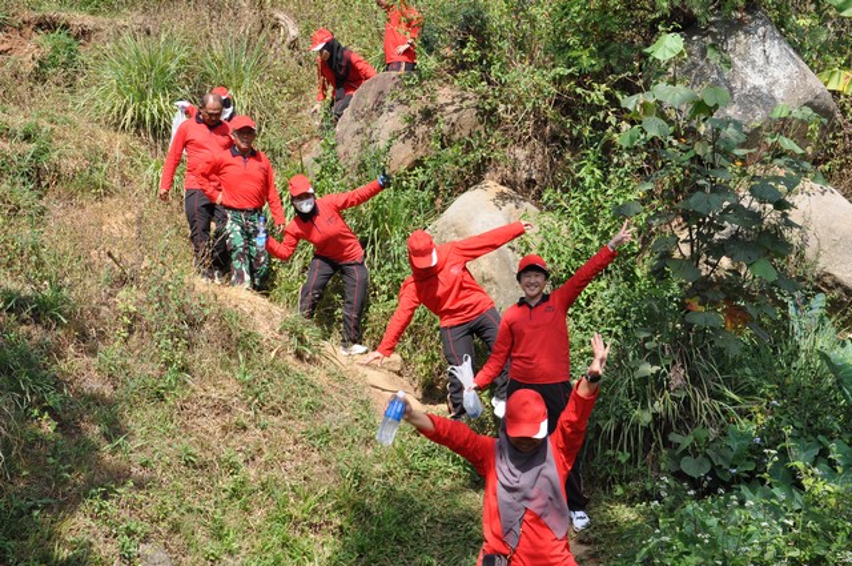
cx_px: 426
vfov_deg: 25.7
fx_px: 1241
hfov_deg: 37.9
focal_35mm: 52
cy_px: 283
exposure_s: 1/200
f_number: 14
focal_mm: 35
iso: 400
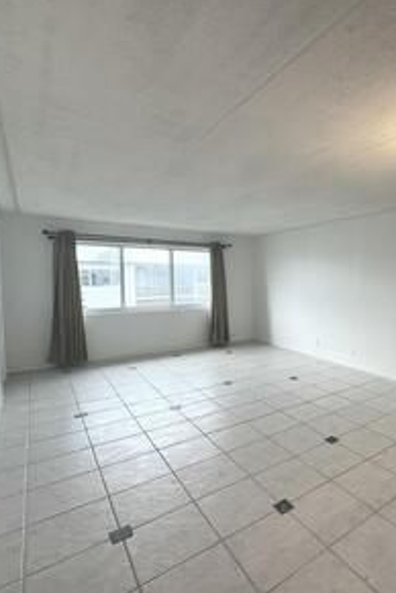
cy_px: 298
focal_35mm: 20
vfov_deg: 84.0
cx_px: 316
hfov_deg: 57.4
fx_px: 330
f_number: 2.2
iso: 160
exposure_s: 1/120
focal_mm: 2.22
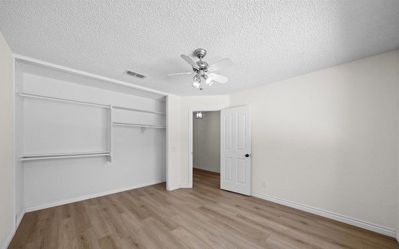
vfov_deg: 82.4
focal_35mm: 13
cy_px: 141
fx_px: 141
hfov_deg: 109.4
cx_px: 200
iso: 800
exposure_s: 1/160
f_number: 5
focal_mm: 12
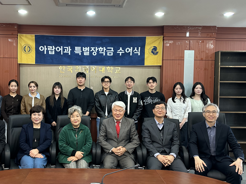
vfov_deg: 44.1
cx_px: 88
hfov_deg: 55.9
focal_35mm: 32
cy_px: 97
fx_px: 227
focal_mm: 6.86
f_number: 1.78
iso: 320
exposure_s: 1/60
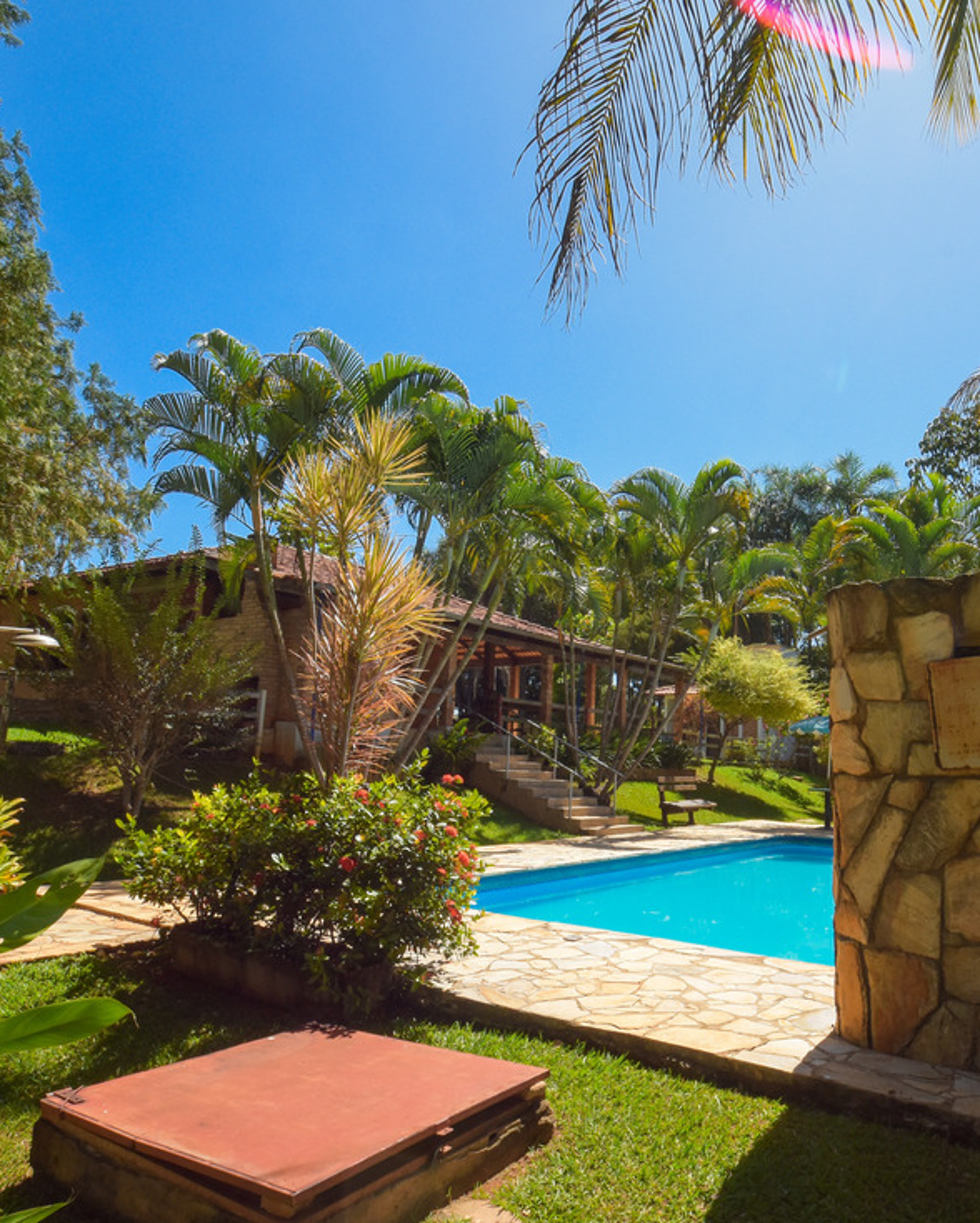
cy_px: 633
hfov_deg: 60.6
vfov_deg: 72.5
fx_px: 833
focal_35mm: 23
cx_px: 563
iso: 400
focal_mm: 10
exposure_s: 1/320
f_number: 13
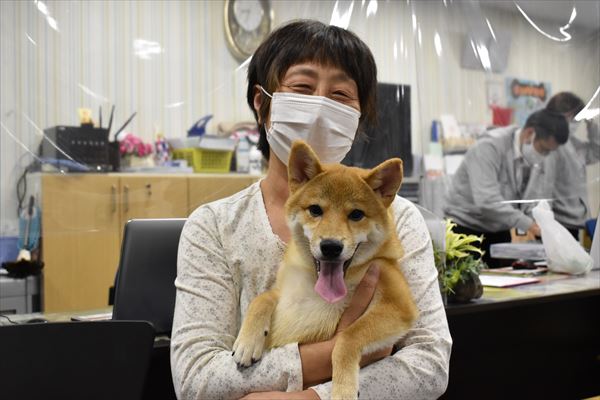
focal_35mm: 42
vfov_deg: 31.9
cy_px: 200
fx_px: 700
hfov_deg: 46.4
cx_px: 300
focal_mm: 28
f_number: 5.6
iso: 1600
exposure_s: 1/125
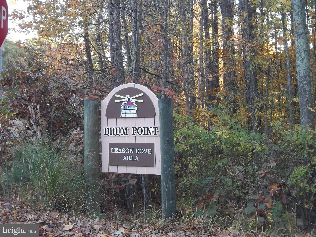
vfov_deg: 28.0
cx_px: 158
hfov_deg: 36.8
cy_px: 118
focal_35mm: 52
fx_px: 475
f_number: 5
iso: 160
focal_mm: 9.3
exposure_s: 1/20
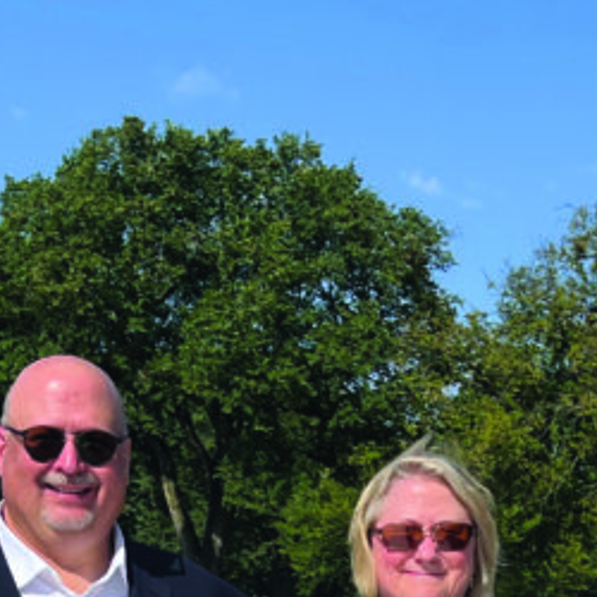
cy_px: 807
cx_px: 310
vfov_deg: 17.2
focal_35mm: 94
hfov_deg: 18.5
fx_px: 1834
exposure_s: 1/5882
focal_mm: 5.7
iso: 50
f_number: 1.5
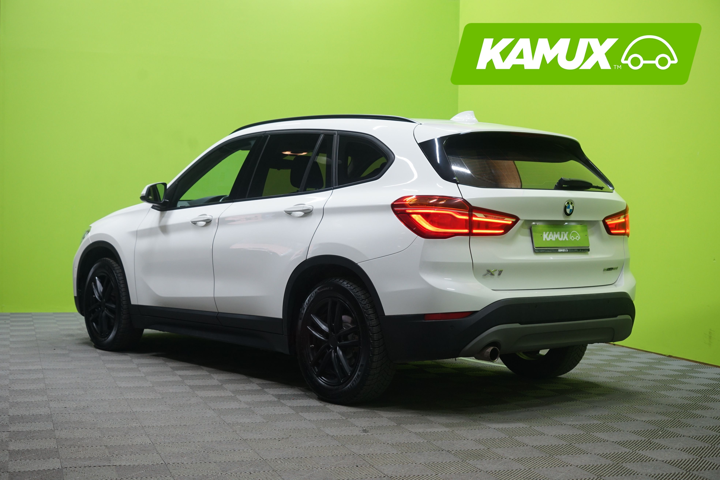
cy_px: 240
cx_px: 360
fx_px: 1060
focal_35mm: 53
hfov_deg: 37.5
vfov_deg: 25.5
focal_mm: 53
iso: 800
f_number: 5.6
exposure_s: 1/25
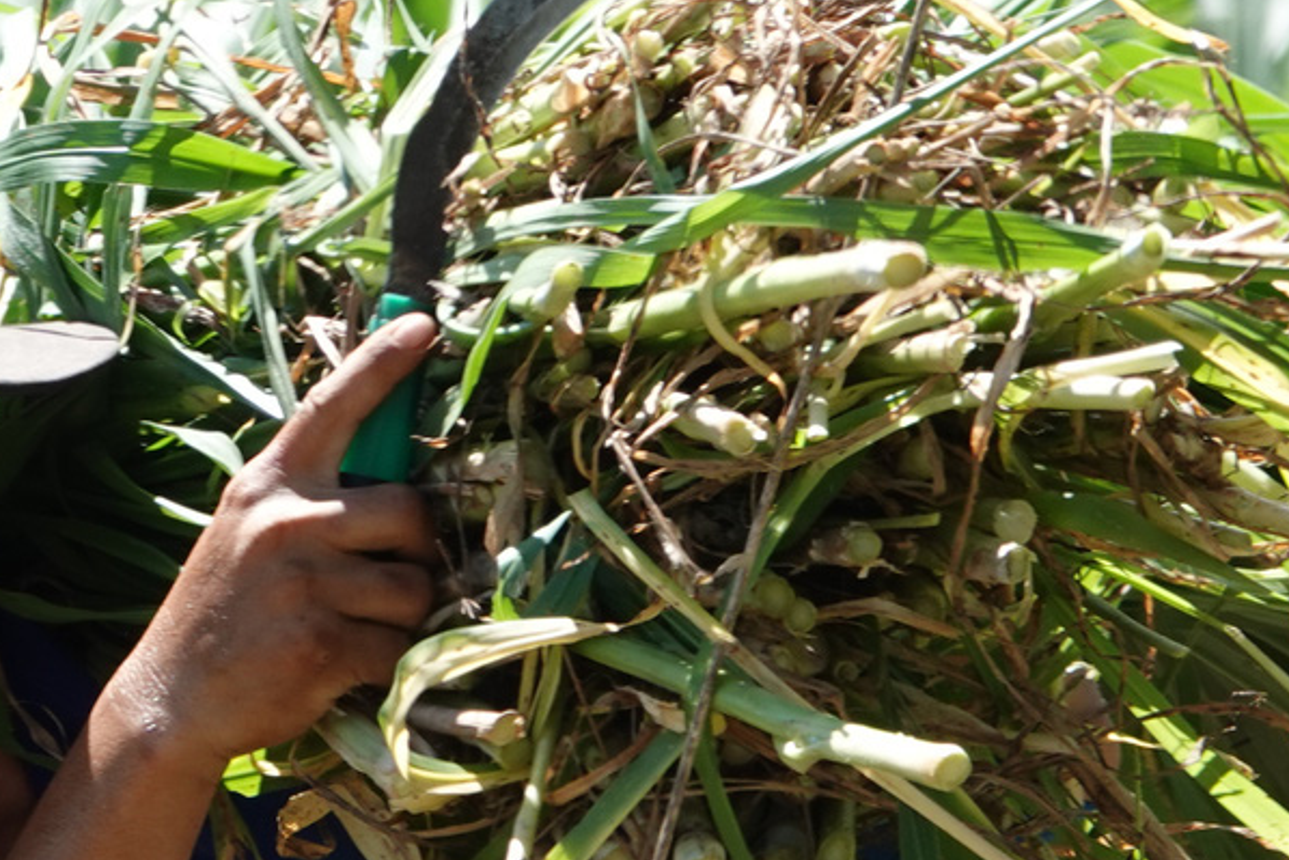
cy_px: 648
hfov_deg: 1.2
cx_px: -170
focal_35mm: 1671
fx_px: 59842
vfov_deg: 0.8
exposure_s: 1/400
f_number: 4
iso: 125
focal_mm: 183.43
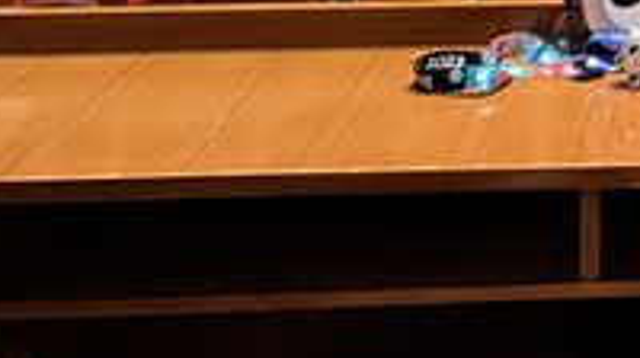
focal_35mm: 85
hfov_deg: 22.4
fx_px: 1441
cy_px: -310
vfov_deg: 12.7
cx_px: 832
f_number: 1.5
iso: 400
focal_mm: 5.7
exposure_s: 1/60
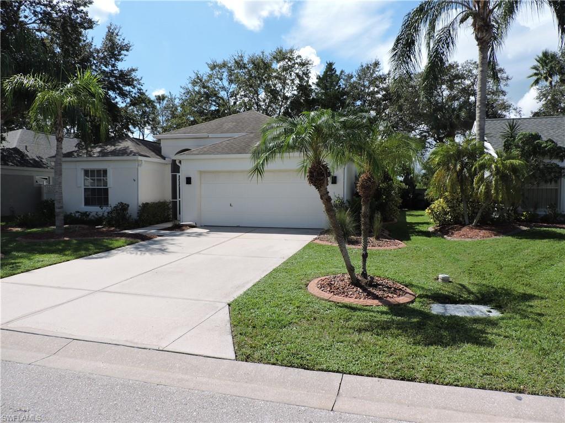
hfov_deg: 71.6
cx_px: 282
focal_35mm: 24
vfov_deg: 56.8
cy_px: 212
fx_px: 392
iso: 100
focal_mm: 4.3
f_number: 3.3
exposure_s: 1/1250
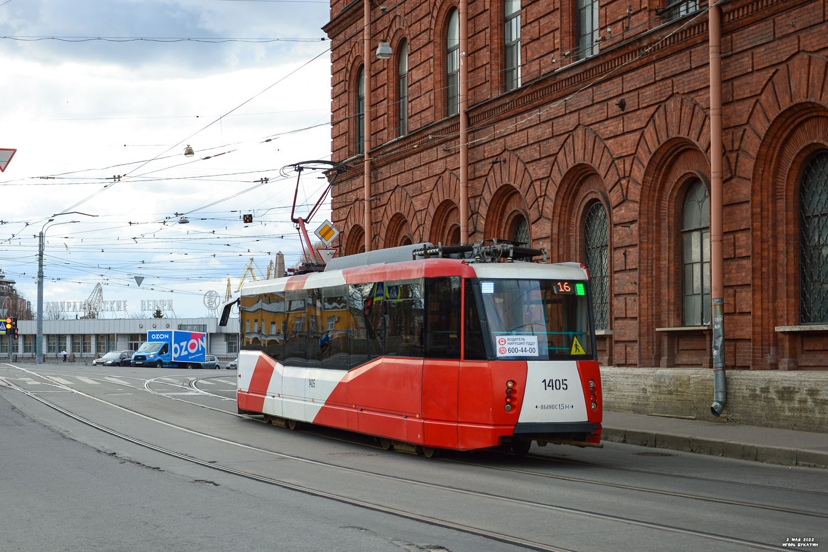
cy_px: 276
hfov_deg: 35.1
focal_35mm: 57
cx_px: 414
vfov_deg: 23.8
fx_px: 1311
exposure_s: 1/320
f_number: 5.6
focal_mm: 38
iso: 200
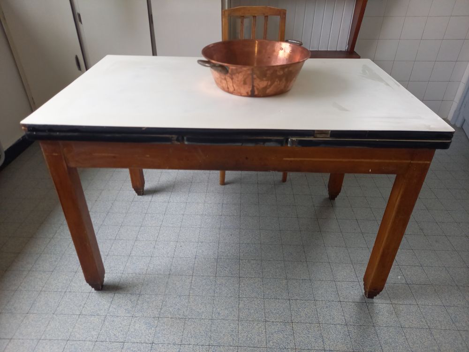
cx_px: 234
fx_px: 339
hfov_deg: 69.4
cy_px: 176
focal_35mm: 25
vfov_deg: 54.9
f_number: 1.8
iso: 160
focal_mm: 4.65
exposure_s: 1/50
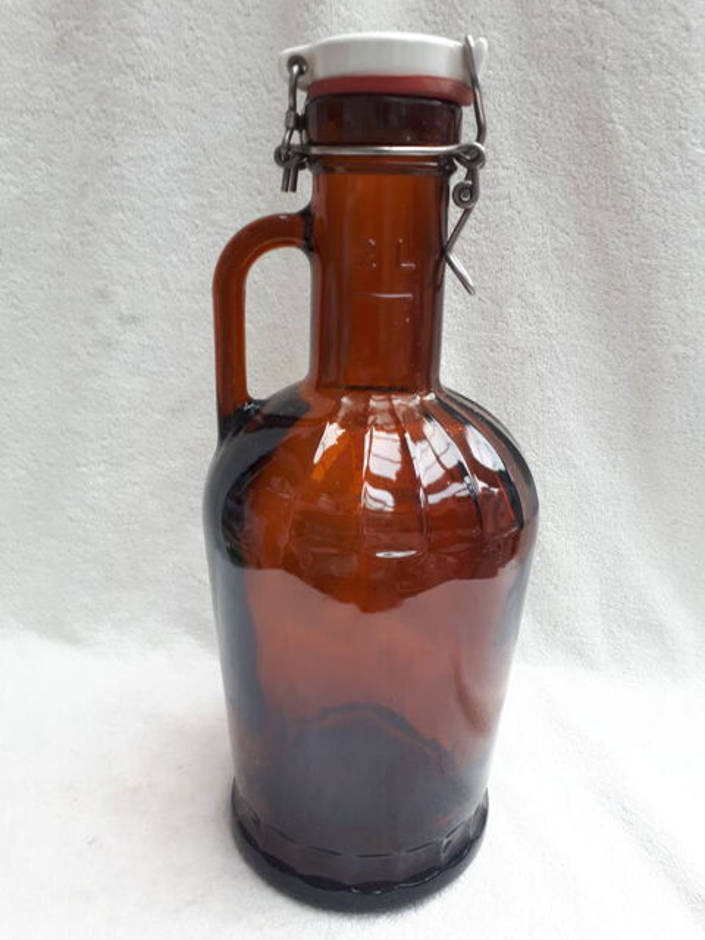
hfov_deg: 51.4
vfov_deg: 65.3
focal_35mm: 27
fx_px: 733
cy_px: 470
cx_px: 352
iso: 80
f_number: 1.9
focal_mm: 3.6
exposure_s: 1/33
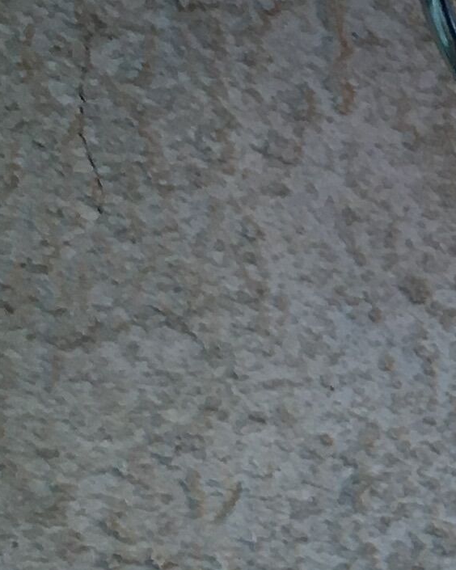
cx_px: 909
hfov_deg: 9.0
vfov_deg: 11.9
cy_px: 374
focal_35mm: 162
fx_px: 2733
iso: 64
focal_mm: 4.15
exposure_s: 1/33
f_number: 2.2
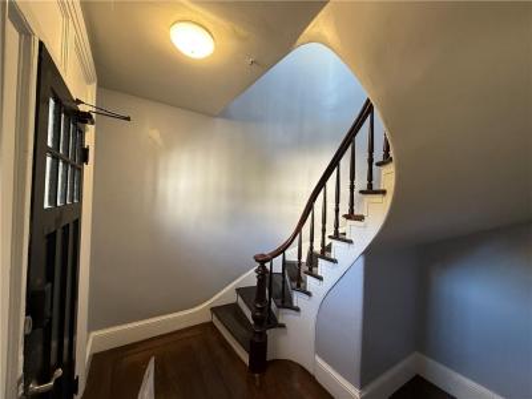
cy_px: 200
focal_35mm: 14
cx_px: 266
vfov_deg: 85.7
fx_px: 215
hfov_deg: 102.1
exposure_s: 1/99
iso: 250
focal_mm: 2.22
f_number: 2.2
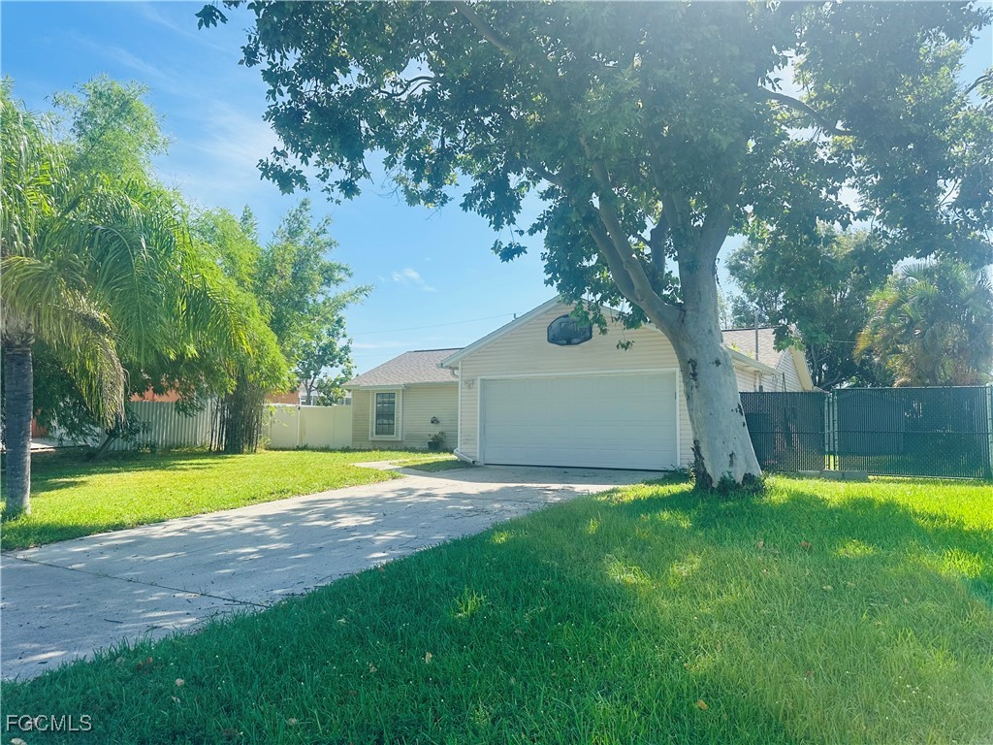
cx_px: 496
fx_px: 688
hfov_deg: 71.6
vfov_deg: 56.8
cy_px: 372
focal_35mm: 24
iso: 80
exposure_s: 1/3472
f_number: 1.78
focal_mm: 6.86
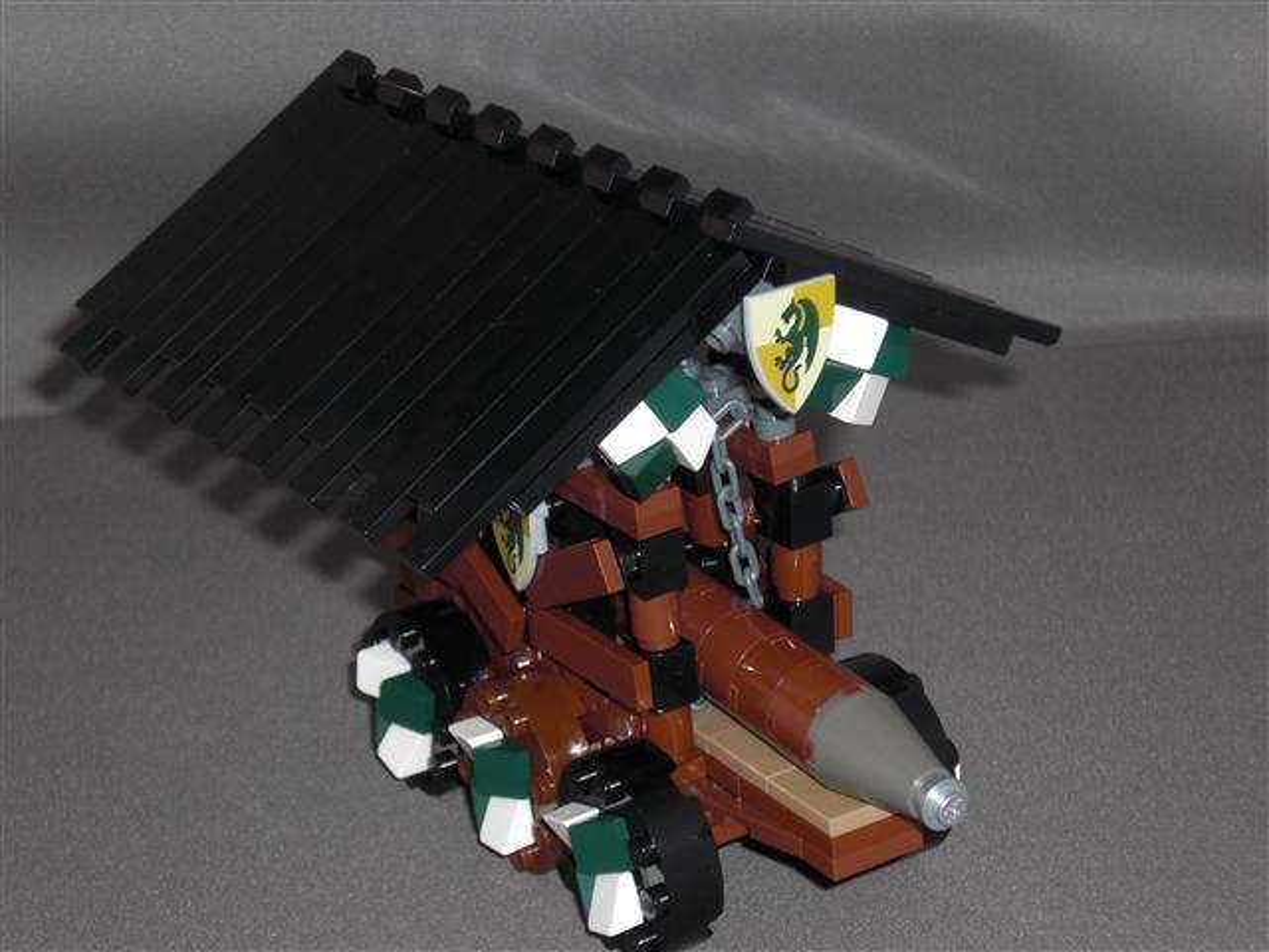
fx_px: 3189
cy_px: 476
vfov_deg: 17.0
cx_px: 634
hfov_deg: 22.5
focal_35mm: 87
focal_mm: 14.49
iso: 100
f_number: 5
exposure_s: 1/60
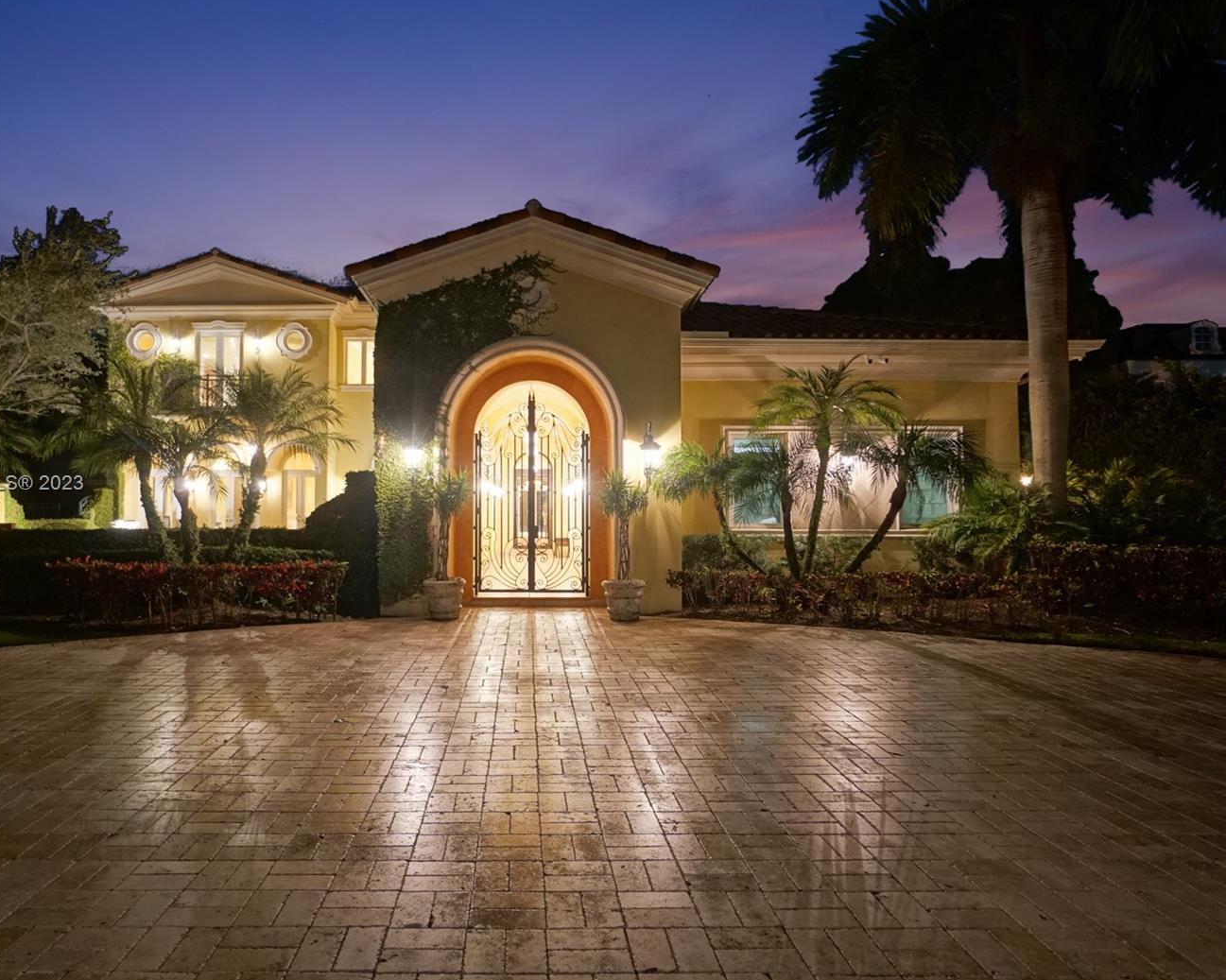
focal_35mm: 23
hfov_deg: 73.3
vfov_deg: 61.8
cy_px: 485
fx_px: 819
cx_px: 538
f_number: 4
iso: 1000
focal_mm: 13
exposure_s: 1/4
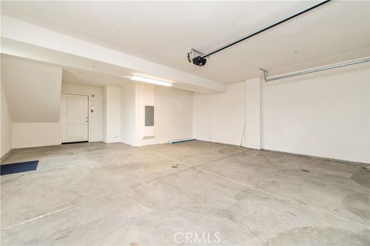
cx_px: 185
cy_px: 123
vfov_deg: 81.1
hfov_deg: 104.3
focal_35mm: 14
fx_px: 144
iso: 1100
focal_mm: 14
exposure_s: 1/60
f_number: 4
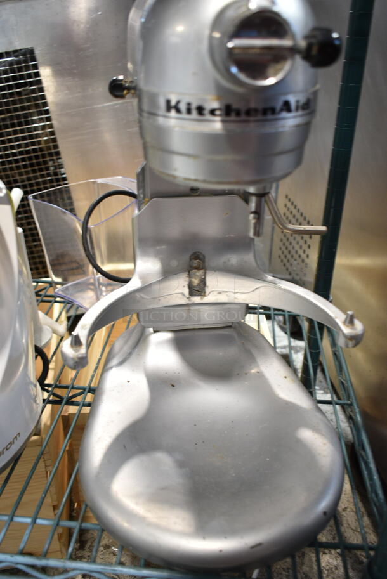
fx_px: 531
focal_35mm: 33
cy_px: 290
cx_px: 194
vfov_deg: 57.2
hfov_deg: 40.0
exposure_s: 1/30
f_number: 3.8
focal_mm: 22
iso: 640
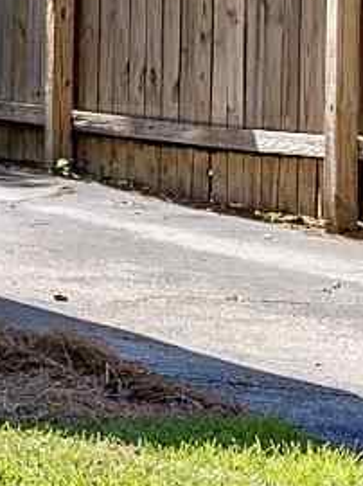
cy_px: -248
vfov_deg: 7.1
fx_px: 3837
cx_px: -1504
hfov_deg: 4.5
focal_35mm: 274
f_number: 14
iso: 250
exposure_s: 1/80
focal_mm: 30
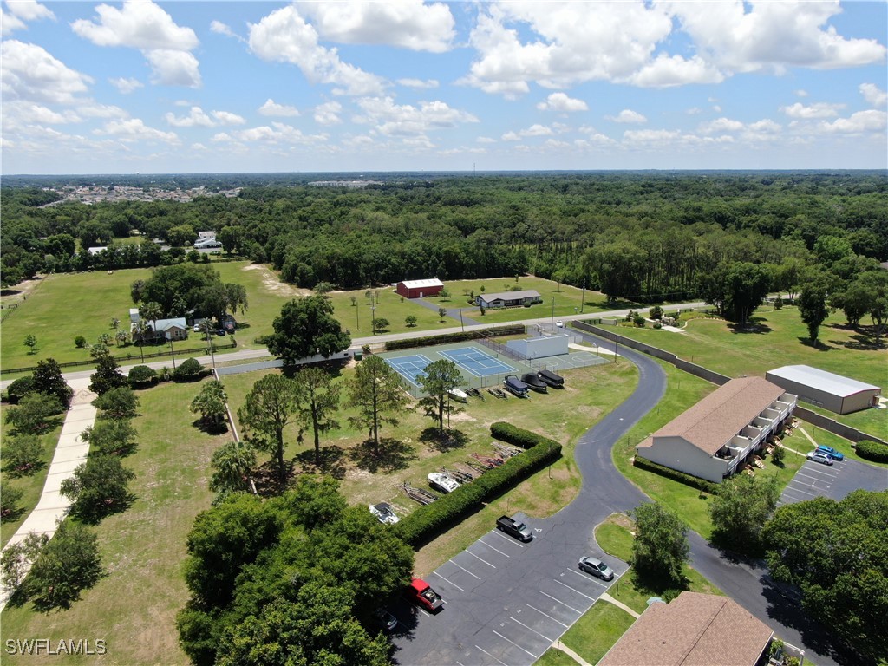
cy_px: 333
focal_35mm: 24
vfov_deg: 56.8
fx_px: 616
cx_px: 444
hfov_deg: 71.6
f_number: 2.8
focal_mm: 4.39
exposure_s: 1/1250
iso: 100
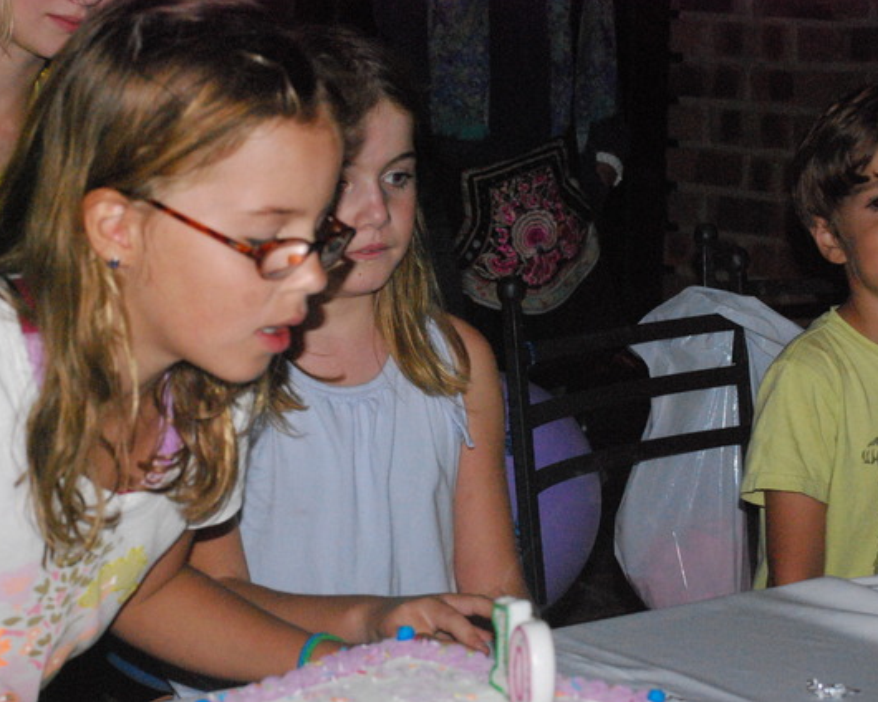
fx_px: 2431
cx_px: 356
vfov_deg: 16.4
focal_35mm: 94
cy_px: 349
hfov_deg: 20.4
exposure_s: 1/60
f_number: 7.1
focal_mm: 55
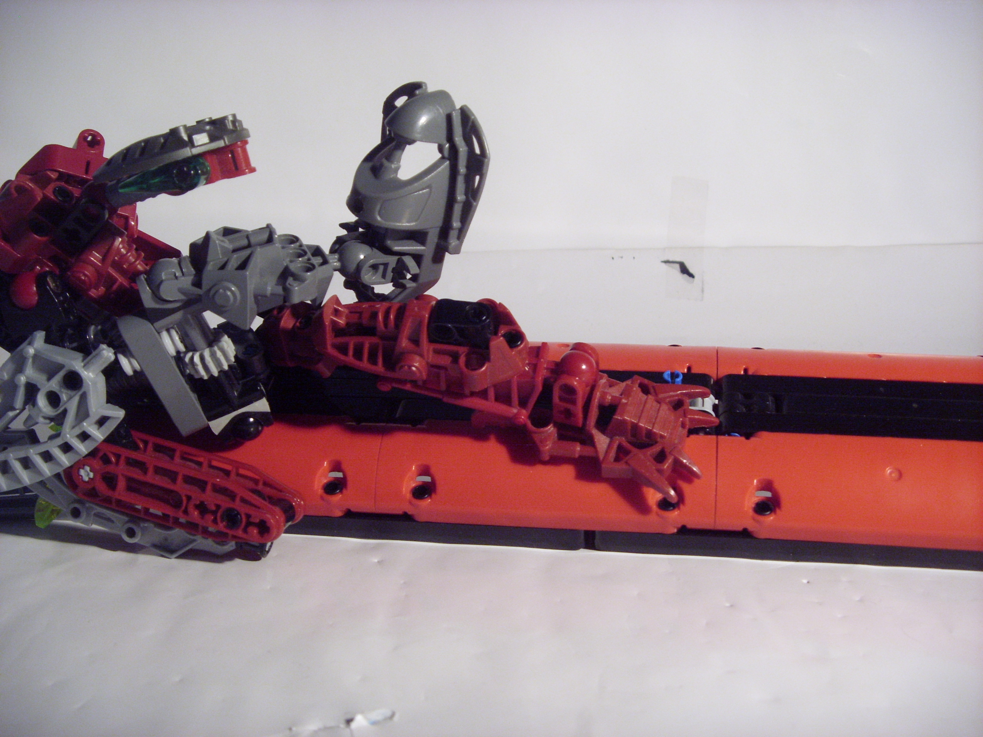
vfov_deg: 40.7
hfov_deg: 52.6
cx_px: 492
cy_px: 368
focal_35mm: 35
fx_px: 994
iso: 300
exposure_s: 1/15
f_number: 3.6
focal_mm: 7.28
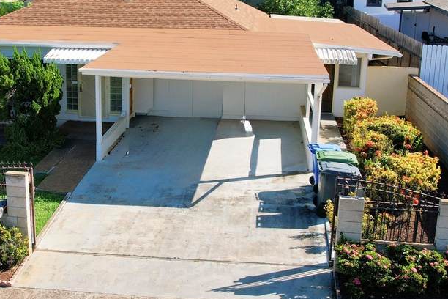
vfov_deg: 29.0
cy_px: 100
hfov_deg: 42.0
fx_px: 572
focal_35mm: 46
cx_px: 141
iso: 130
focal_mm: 8.38
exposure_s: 1/2000
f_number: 2.8
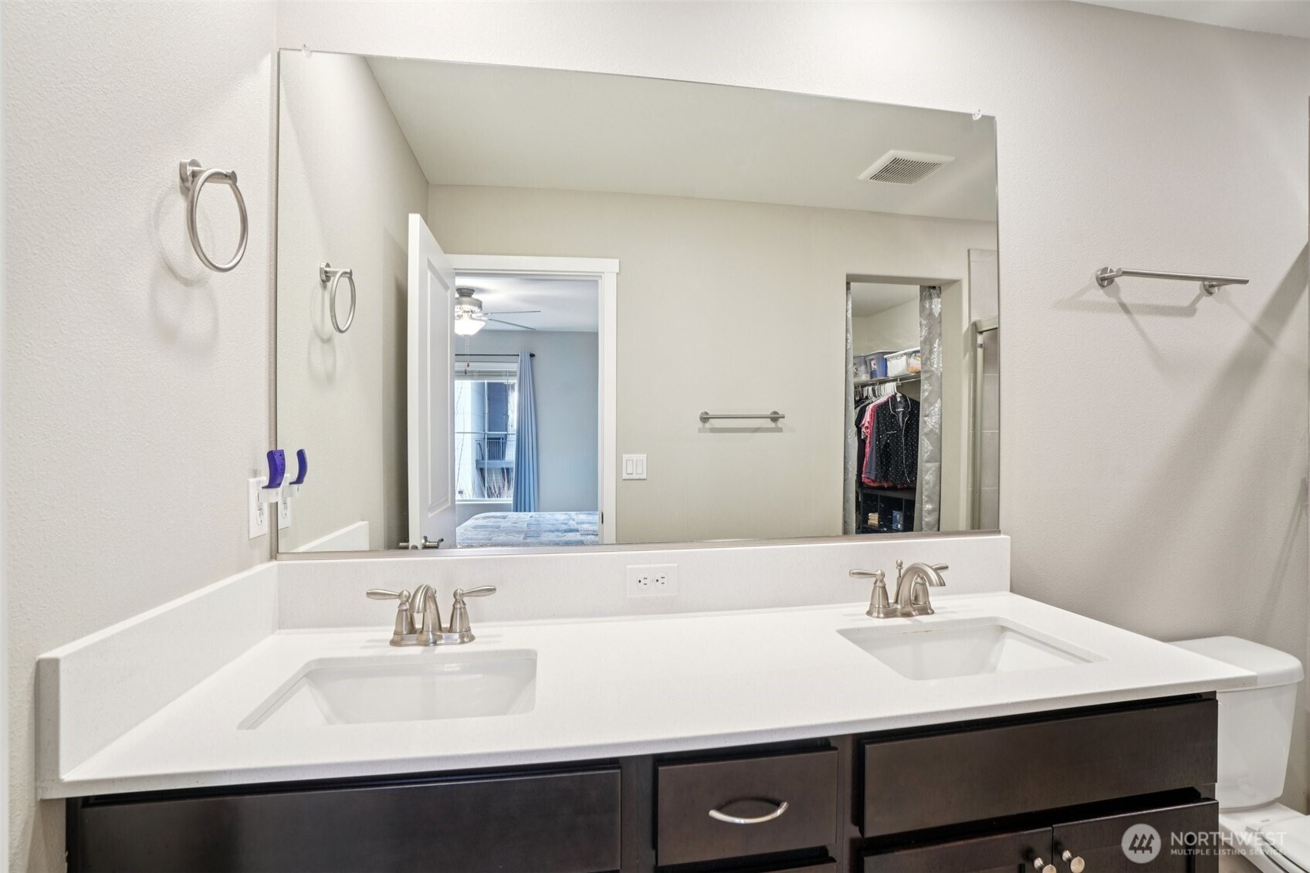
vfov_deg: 73.7
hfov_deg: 96.7
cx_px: 655
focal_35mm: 16
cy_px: 436
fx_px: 582
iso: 400
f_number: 8
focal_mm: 16
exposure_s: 1/13
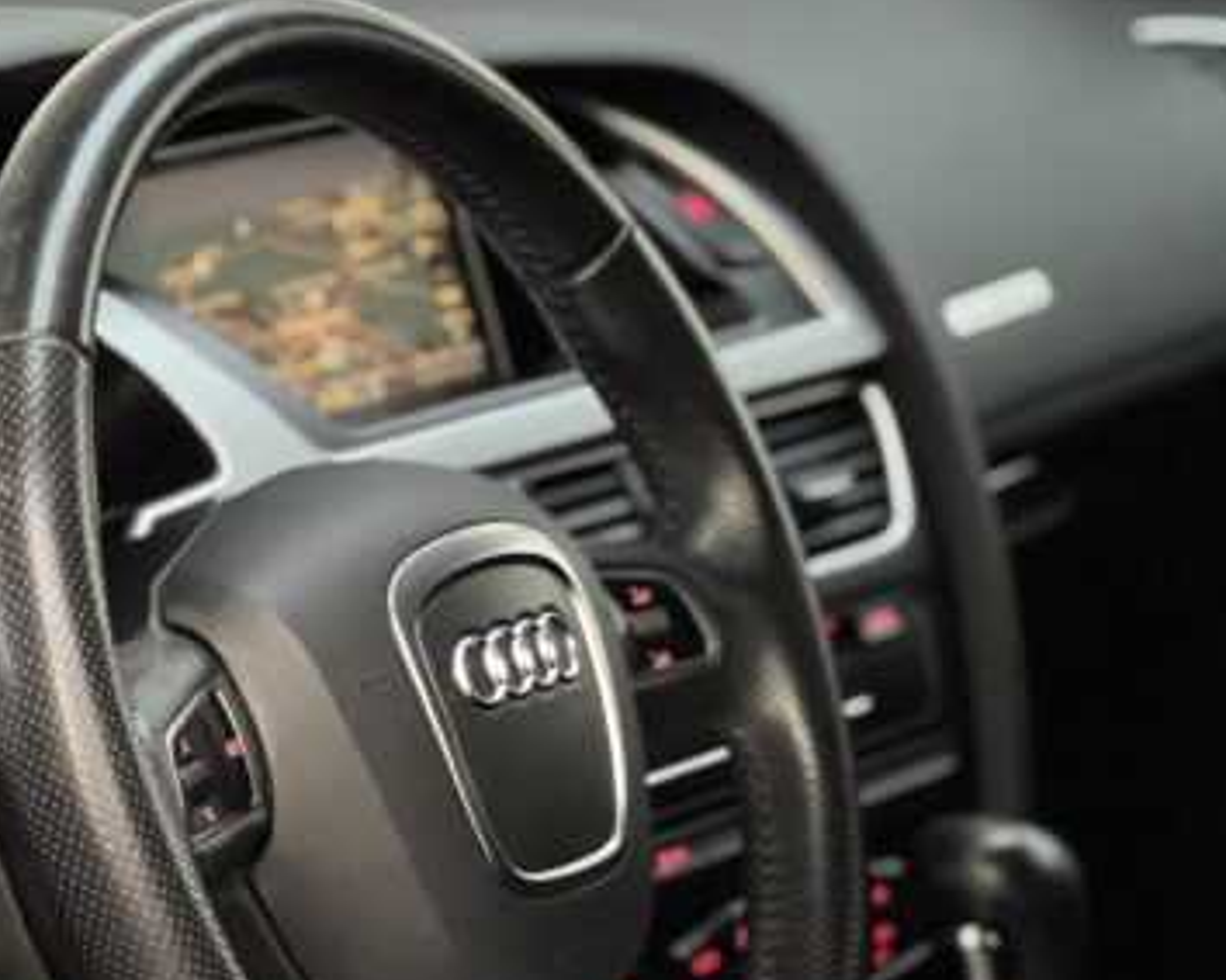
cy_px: 682
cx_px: 582
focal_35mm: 170
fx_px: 6167
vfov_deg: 9.1
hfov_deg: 11.4
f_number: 2.8
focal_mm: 9
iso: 640
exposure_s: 1/15
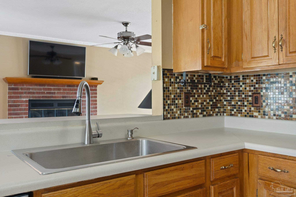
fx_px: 259
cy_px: 98
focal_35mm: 32
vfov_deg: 41.7
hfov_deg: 59.5
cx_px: 148
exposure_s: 1/30
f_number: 4
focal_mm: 21
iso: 500
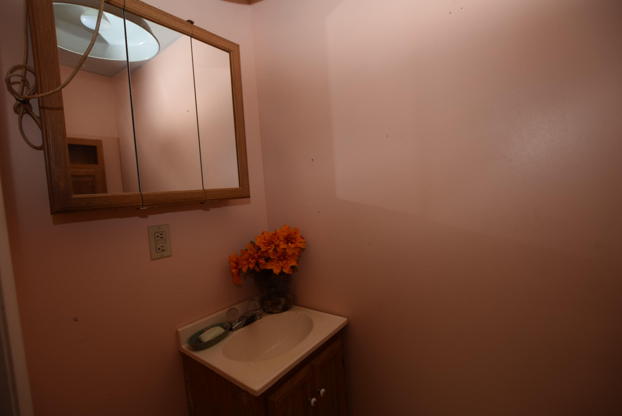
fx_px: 259
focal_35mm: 15
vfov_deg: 77.4
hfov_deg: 100.3
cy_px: 208
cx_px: 311
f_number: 3.5
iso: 200
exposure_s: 1/60
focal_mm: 10
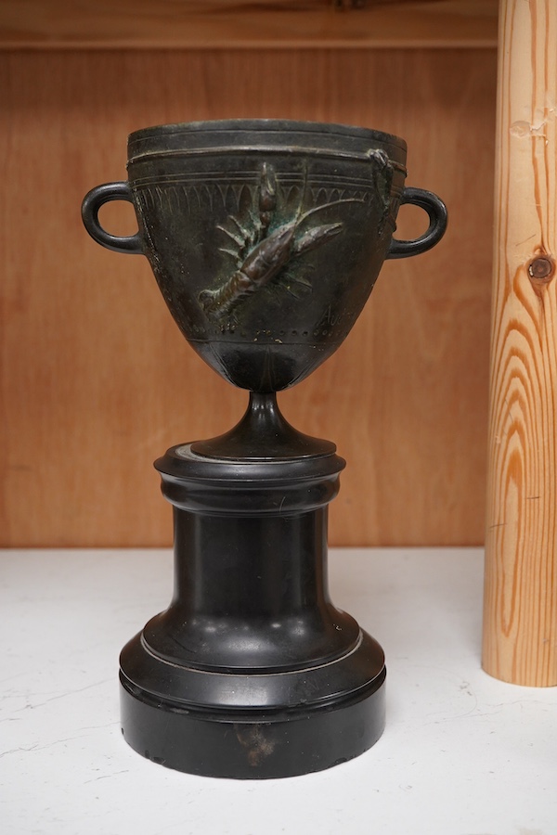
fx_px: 1044
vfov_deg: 43.6
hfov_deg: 29.9
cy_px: 418
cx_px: 278
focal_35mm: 45
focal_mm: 30
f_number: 8
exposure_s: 1/125
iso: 1250
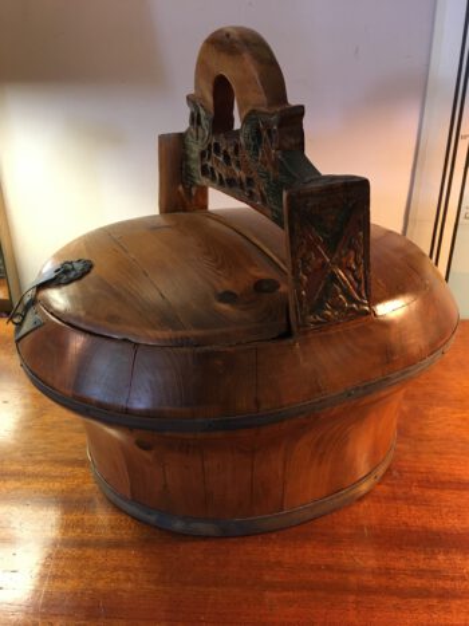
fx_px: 524
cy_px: 313
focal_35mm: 29
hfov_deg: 48.2
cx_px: 234
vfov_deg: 61.7
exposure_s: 1/20
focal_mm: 4.15
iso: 200
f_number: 2.2
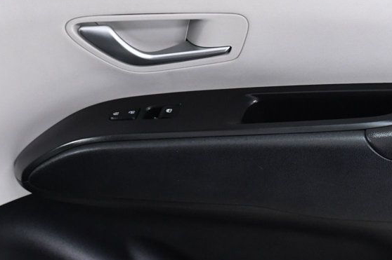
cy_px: 95
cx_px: 218
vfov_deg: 11.1
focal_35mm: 123
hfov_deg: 16.7
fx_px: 1338
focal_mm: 45
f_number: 6.3
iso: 2500
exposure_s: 1/160
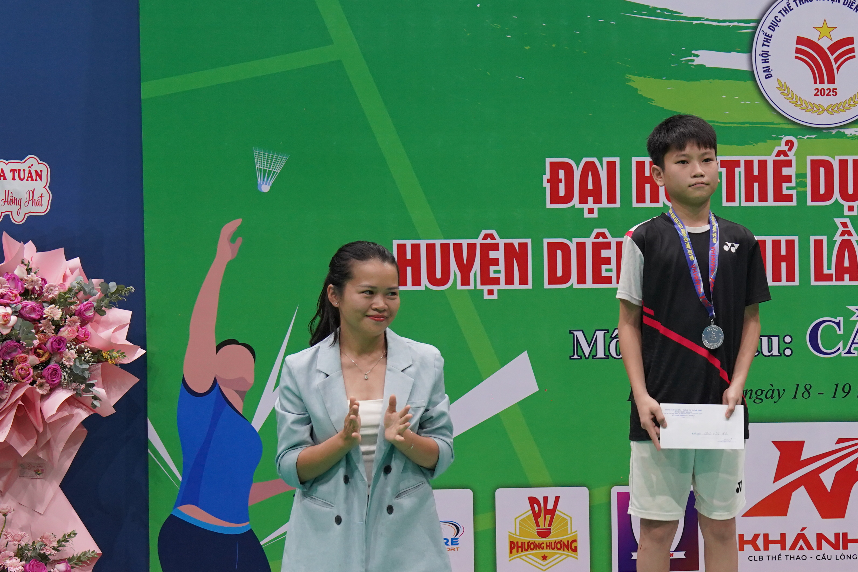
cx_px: 783
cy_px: 412
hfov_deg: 23.3
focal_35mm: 85
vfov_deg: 16.0
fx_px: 2026
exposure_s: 1/160
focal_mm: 45
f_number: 4
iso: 1600
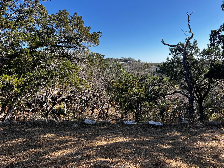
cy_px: 84
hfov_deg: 67.3
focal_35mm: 26
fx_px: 168
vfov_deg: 53.1
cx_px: 112
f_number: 1.5
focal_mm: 5.7
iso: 50
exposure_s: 1/1901
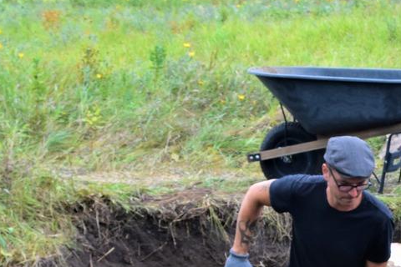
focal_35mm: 127
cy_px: 398
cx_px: 409
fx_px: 1410
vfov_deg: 10.5
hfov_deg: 15.9
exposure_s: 1/160
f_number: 9
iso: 400
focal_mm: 27
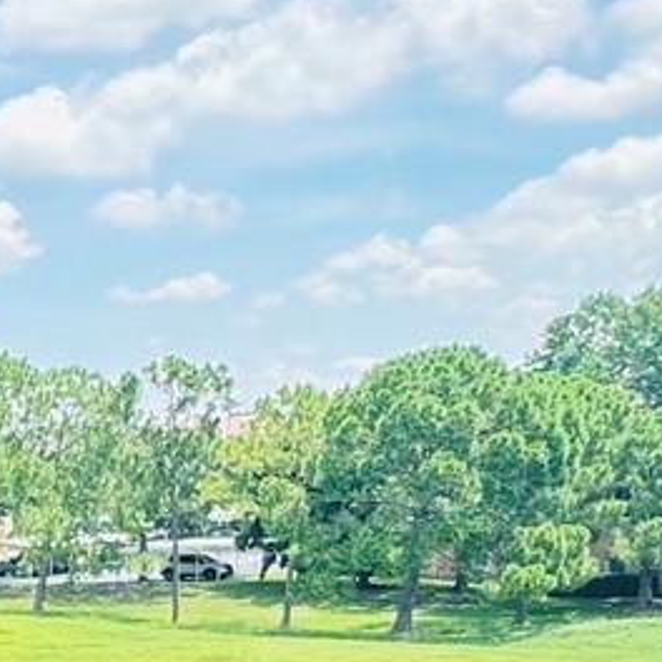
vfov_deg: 21.8
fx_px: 1623
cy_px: 730
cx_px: -552
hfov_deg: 18.0
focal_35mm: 75
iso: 40
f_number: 2.2
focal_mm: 2.22
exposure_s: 1/249
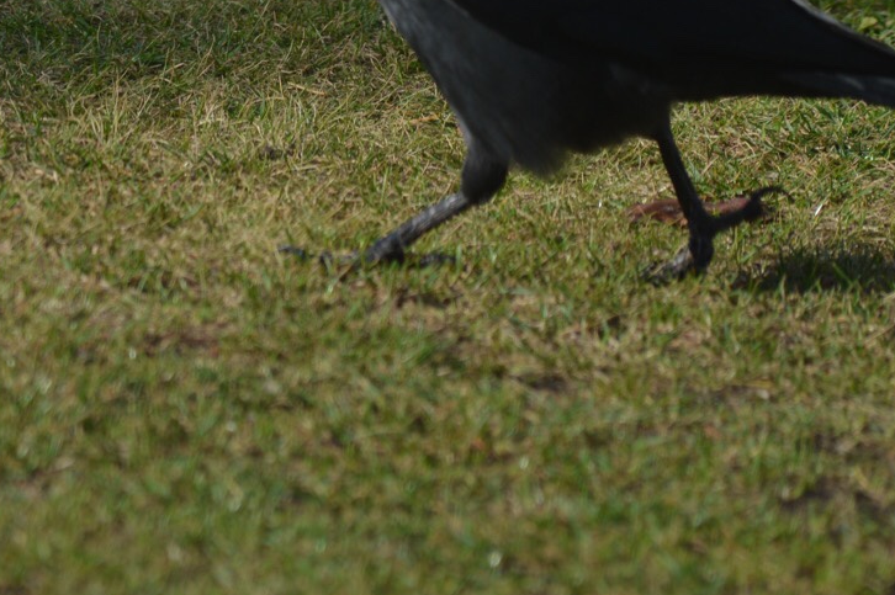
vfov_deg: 2.0
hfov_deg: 3.1
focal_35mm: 671
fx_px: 16670
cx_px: 317
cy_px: -42
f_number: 5.6
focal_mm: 200
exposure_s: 1/500
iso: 100
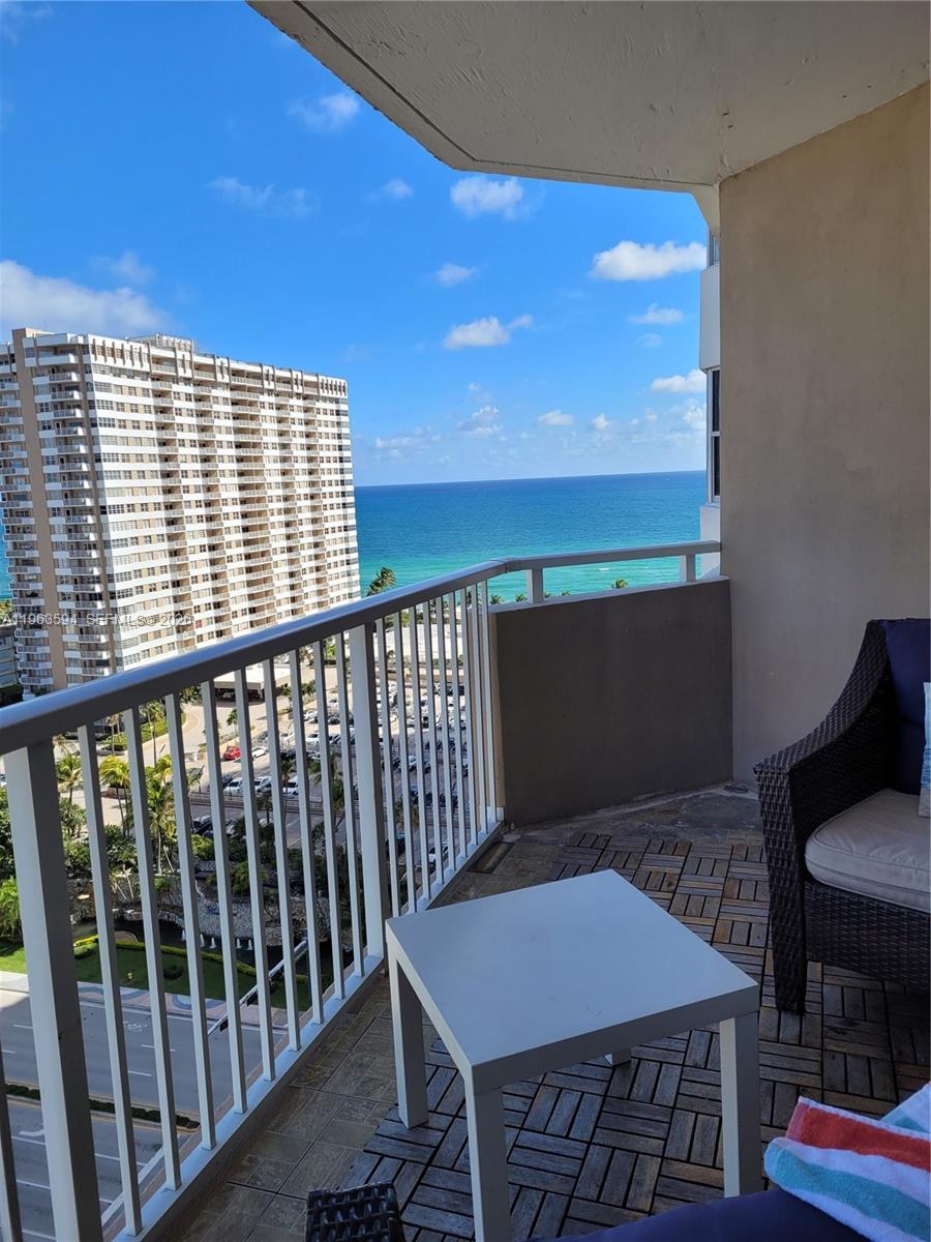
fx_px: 932
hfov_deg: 53.1
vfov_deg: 67.3
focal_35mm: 26
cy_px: 621
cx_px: 466
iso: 40
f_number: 1.8
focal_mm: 5.4
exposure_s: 1/1765
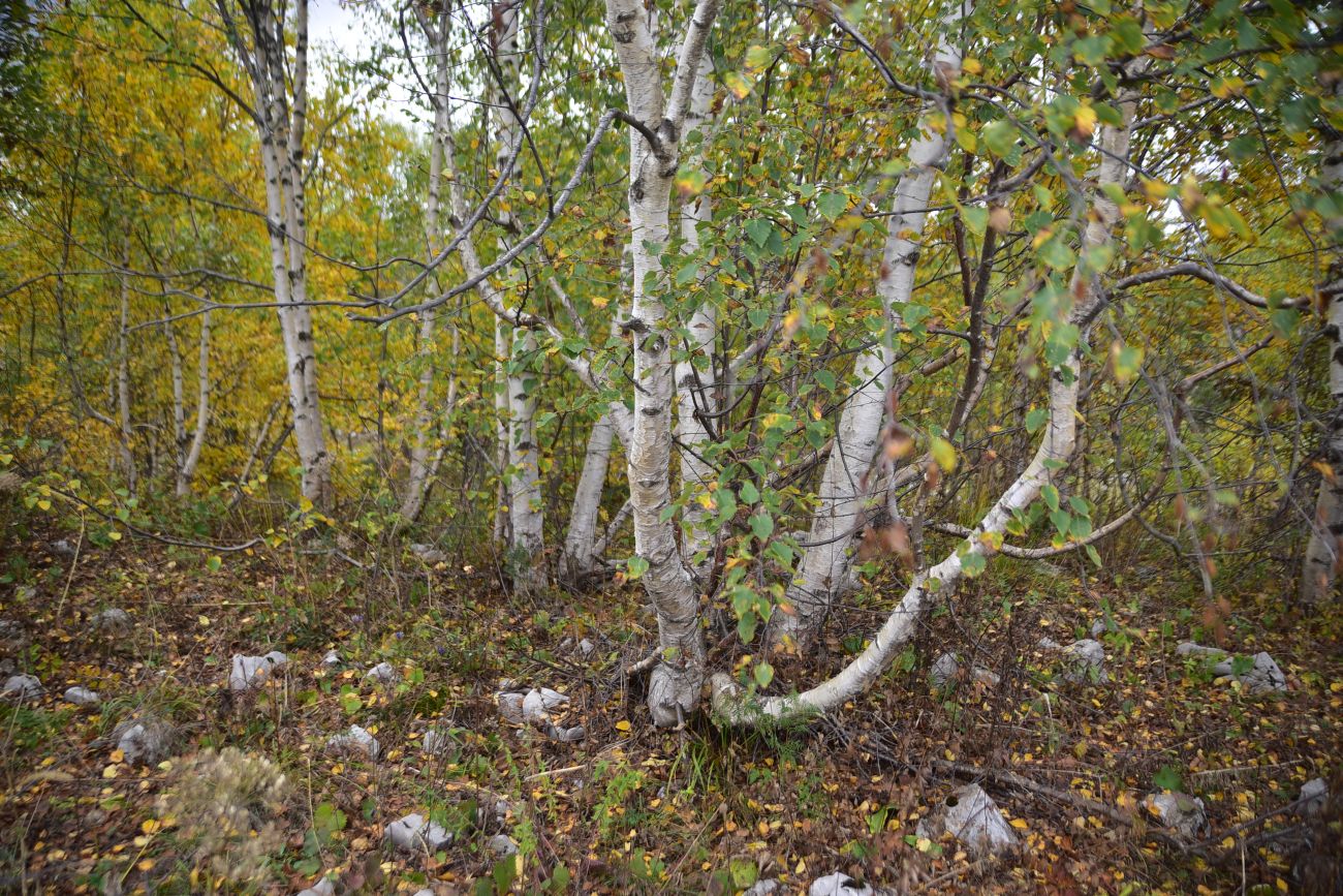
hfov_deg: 58.7
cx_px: 672
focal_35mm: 32
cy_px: 448
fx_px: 1194
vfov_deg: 41.1
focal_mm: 32
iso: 100
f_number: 2.8
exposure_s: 1/400
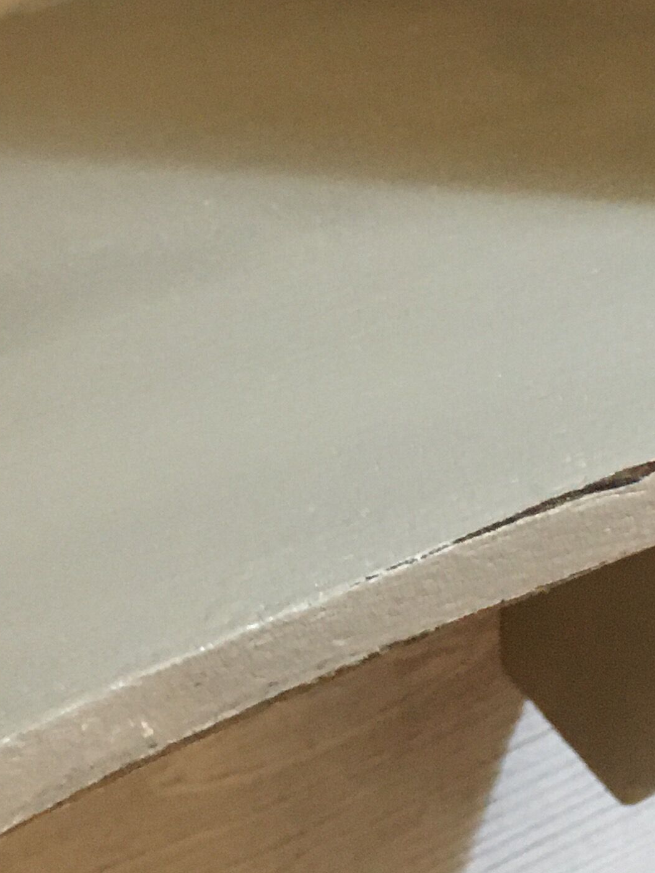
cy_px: 194
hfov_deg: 17.7
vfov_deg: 23.3
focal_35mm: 83
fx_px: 2094
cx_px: 452
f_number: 2.2
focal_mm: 4.15
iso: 200
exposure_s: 1/17
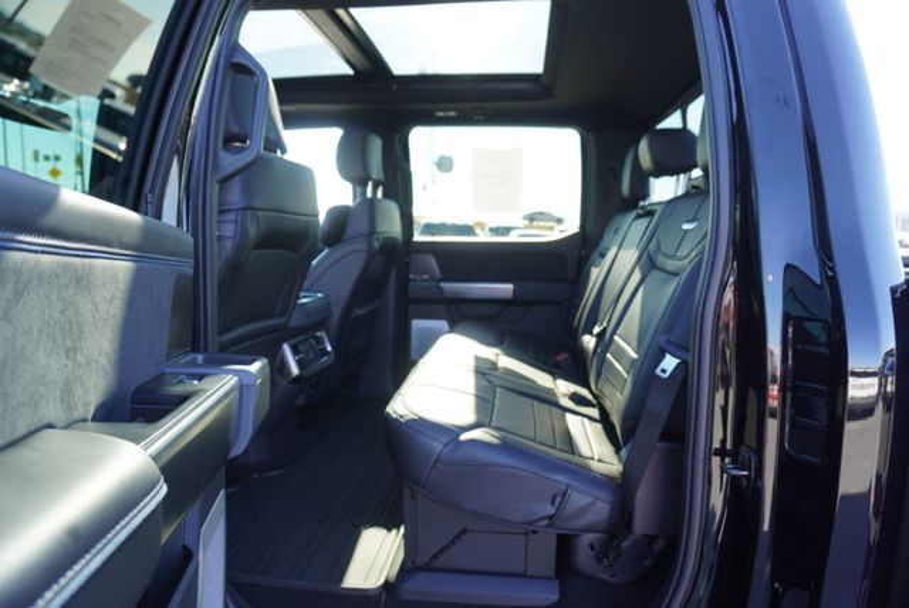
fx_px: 607
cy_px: 304
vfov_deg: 53.2
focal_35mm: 24
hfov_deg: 73.7
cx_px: 454
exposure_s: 1/60
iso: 100
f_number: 4
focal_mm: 16
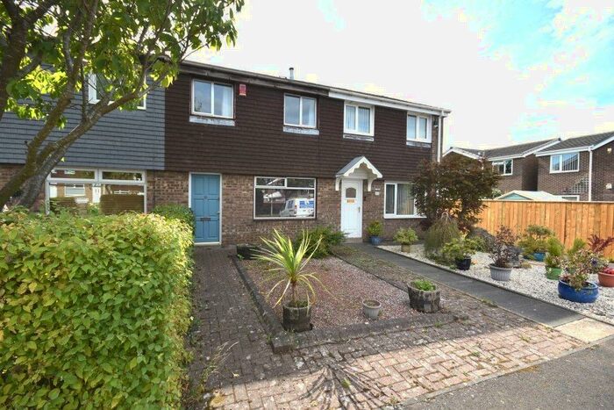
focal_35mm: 15
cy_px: 205
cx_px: 307
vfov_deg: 77.4
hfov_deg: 100.4
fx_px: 256
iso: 200
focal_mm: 10
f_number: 8
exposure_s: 1/250
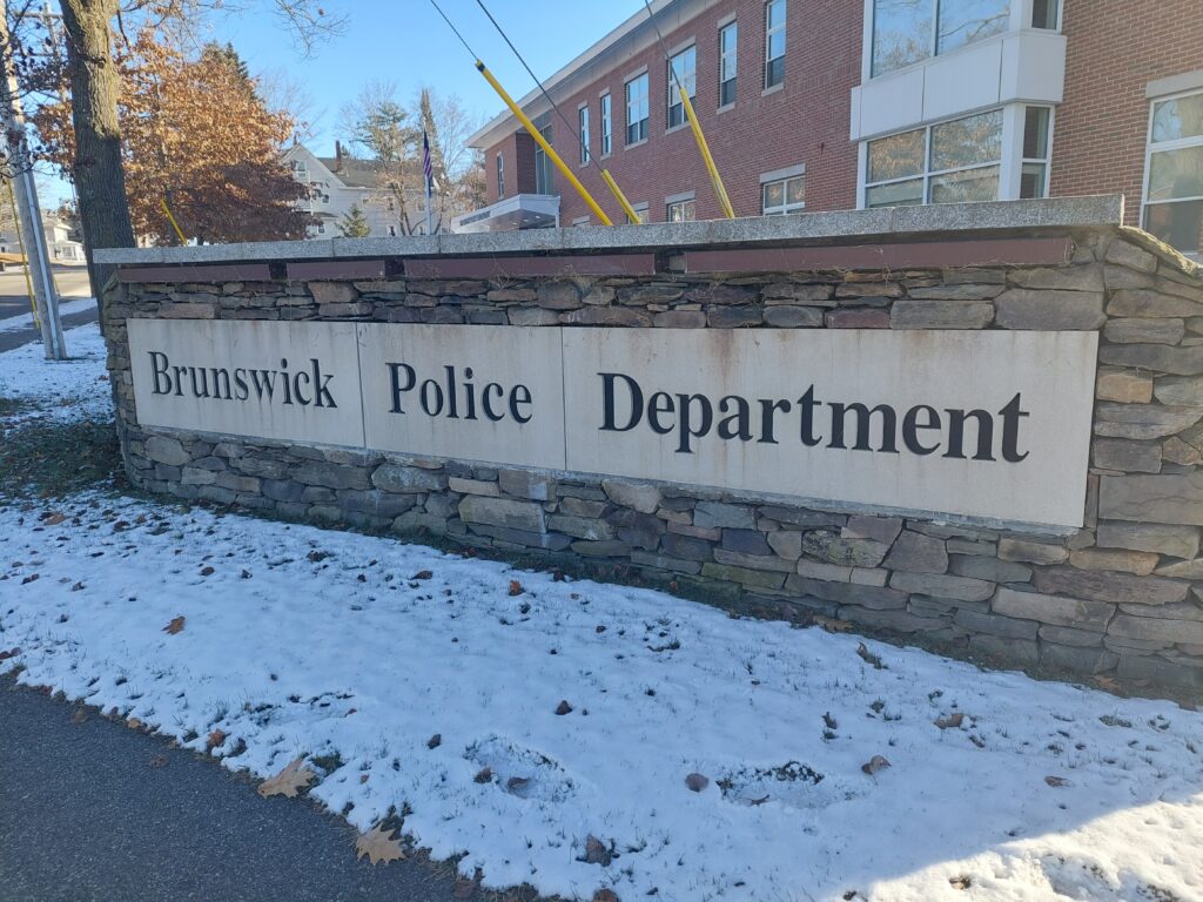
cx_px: 602
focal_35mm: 24
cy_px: 451
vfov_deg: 56.8
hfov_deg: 71.6
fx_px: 834
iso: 40
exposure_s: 1/353
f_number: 1.8
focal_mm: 5.23
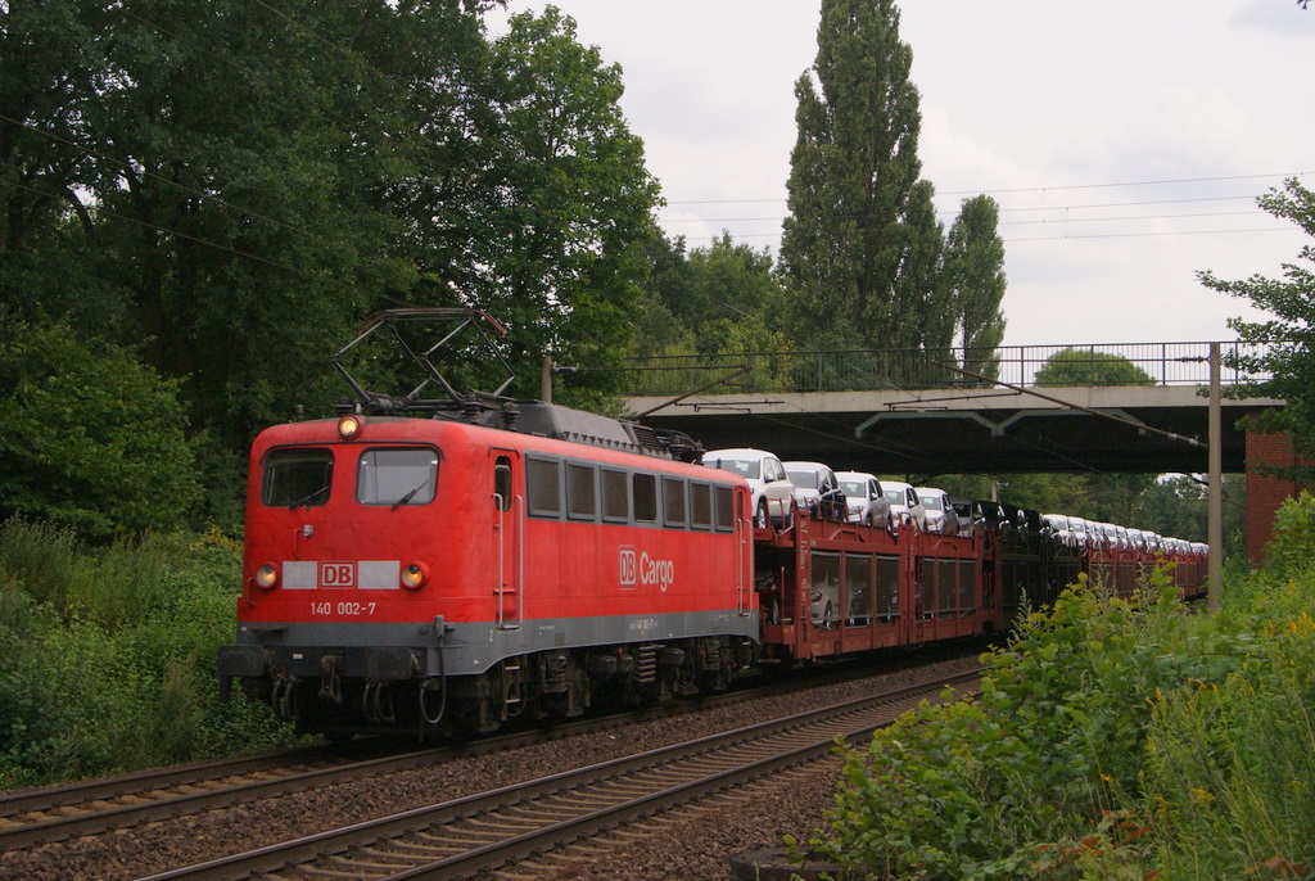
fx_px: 2469
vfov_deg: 20.2
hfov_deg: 29.8
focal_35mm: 68
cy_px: 440
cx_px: 658
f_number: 10
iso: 200
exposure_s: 1/800
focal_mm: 45
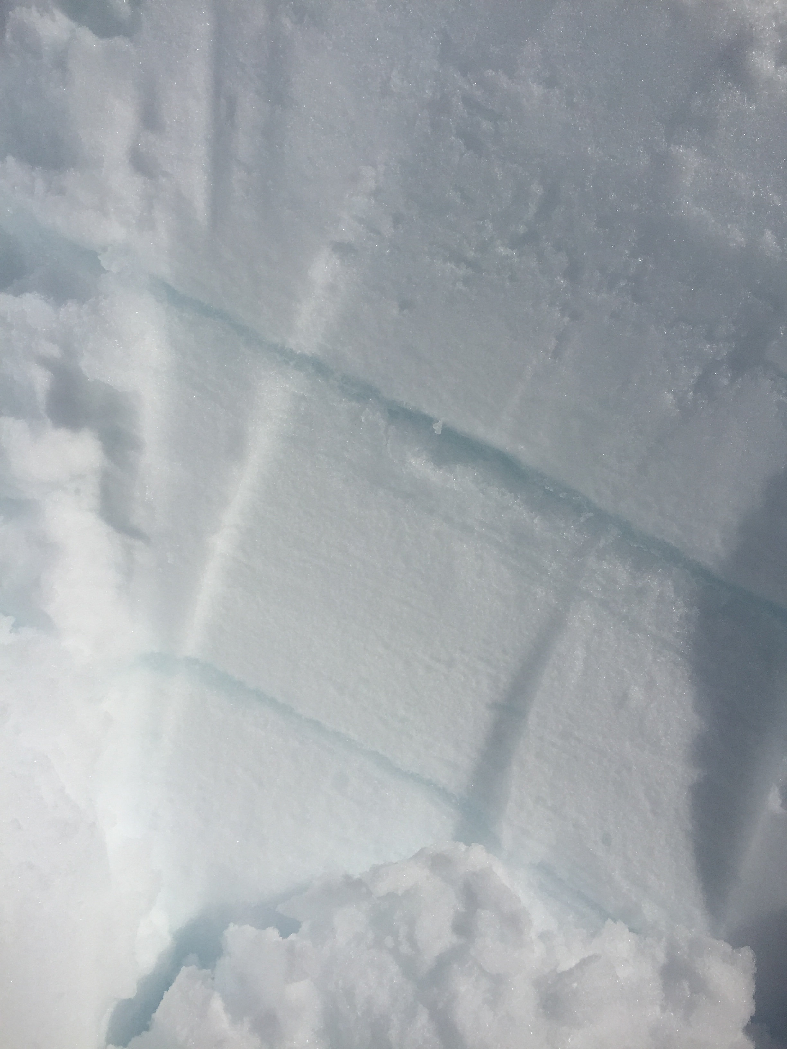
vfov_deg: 61.7
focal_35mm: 29
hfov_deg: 48.2
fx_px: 879
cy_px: 524
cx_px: 394
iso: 32
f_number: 2.2
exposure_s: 1/20000
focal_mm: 4.15
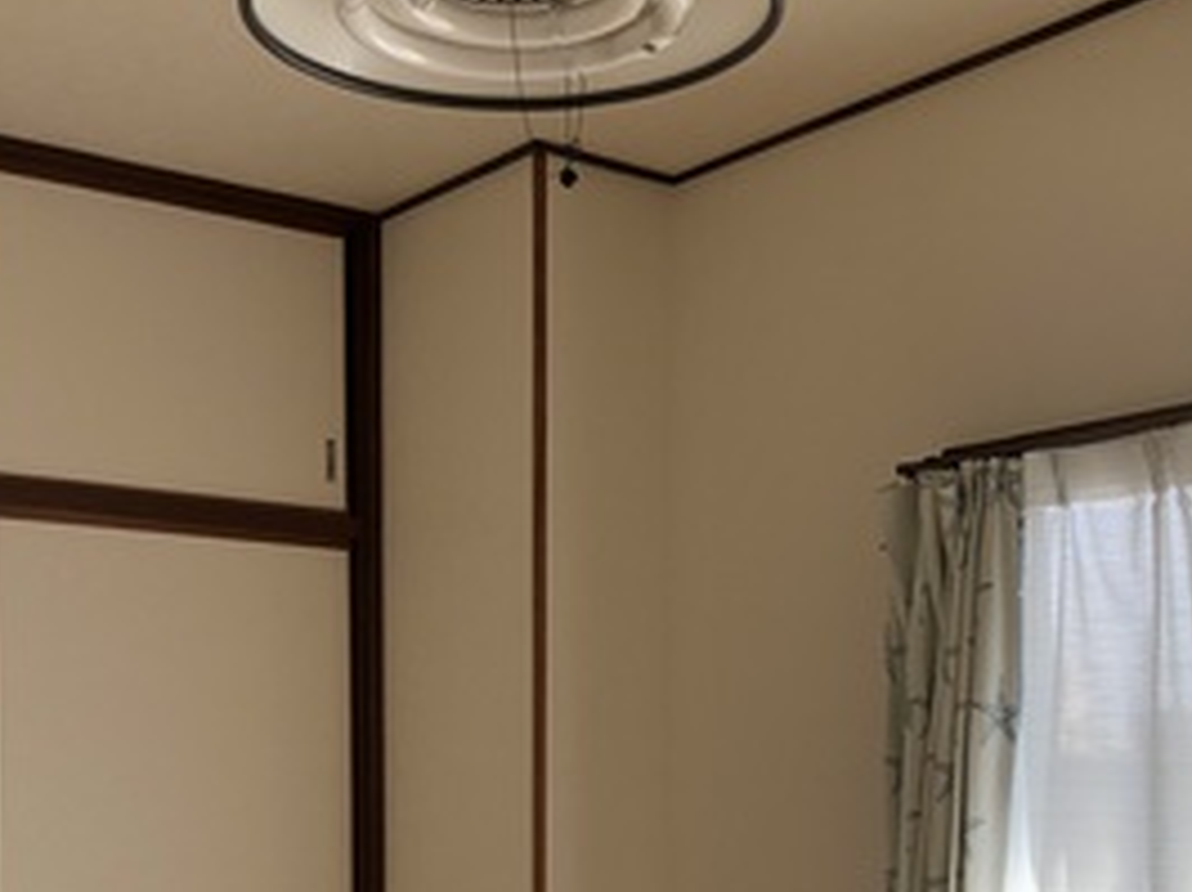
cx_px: 497
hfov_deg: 32.7
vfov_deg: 23.5
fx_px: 2030
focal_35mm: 59
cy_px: 928
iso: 20
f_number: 1.8
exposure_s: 1/165
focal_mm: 3.99
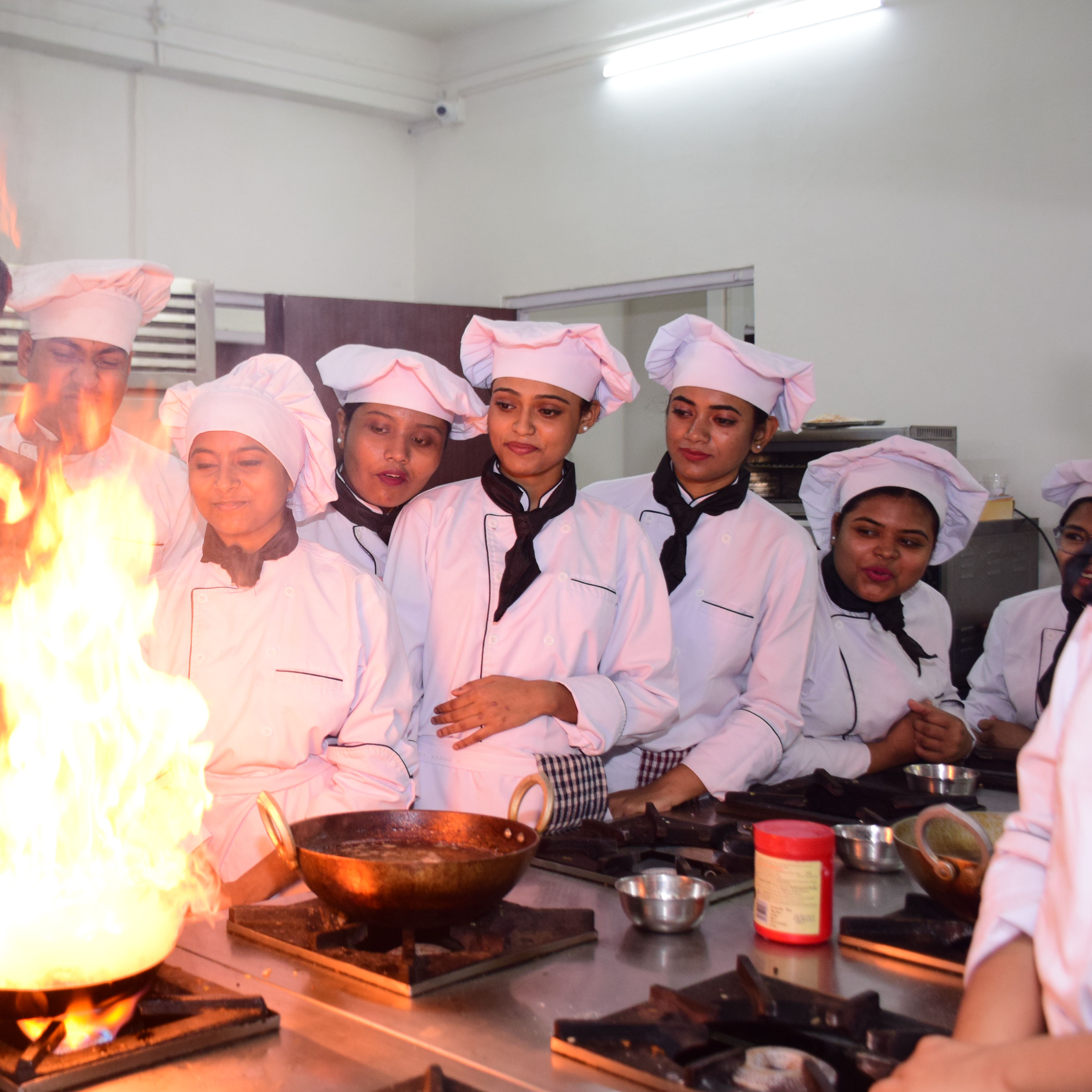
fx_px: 1535
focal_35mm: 43
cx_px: 257
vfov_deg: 39.2
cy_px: 549
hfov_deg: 38.1
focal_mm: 22
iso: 800
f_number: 3.5
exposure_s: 1/100
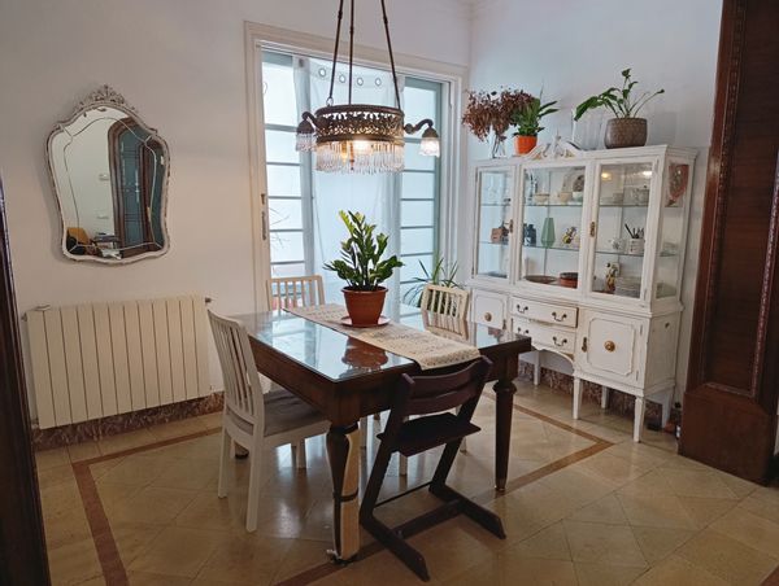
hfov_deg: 73.8
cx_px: 390
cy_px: 293
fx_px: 518
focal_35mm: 23
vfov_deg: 59.0
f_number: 1.65
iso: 407
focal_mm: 6.11
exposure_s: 1/100
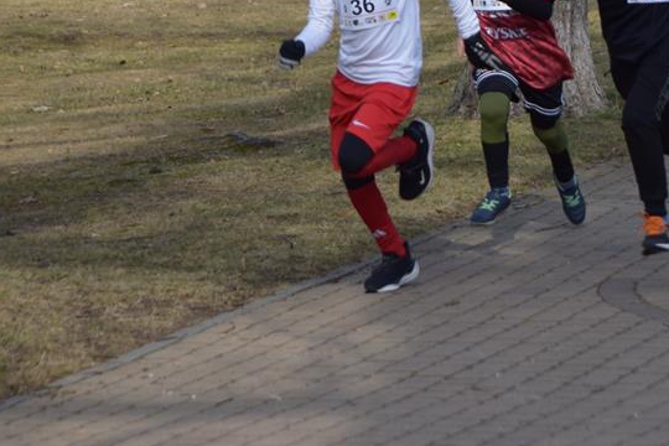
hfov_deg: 8.2
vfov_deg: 5.5
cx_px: 474
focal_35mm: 250
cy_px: -14
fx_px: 4648
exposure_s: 1/400
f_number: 5.3
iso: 100
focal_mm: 75
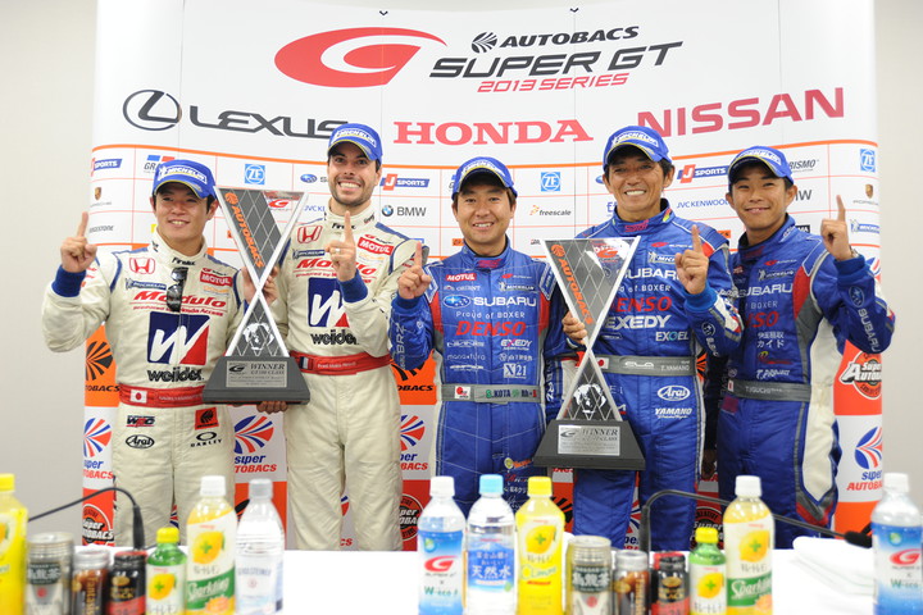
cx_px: 462
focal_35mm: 32
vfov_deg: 41.1
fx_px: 820
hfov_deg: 58.7
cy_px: 308
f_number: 4.8
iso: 1600
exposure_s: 1/90
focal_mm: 32
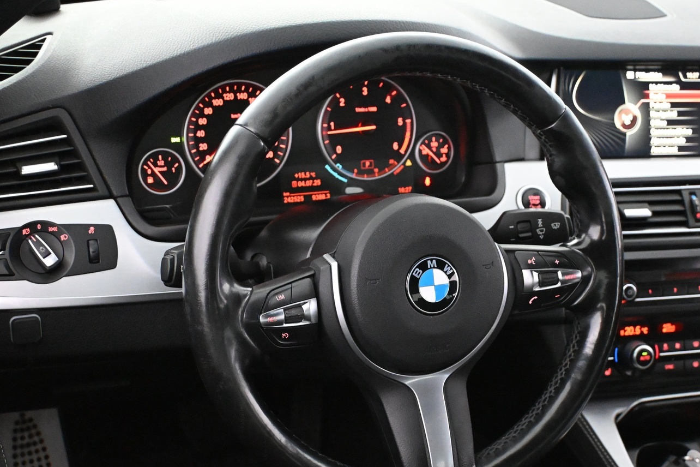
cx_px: 394
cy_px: 285
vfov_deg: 25.5
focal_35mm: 53
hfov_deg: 37.5
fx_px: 1030
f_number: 4.5
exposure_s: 1/50
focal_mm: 28
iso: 9000
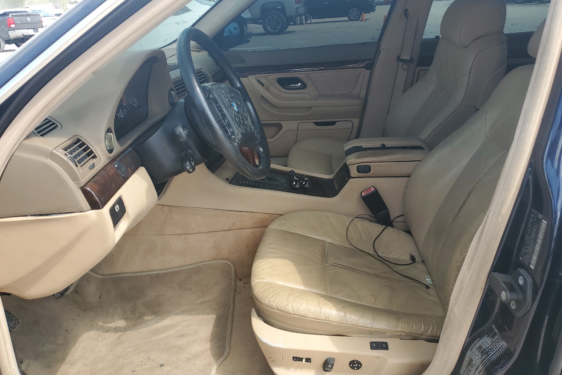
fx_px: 437
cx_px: 287
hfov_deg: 65.5
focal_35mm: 28
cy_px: 171
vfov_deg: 46.4
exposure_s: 1/588
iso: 50
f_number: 1.5
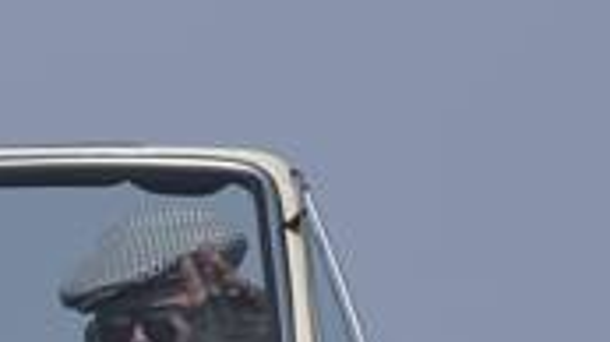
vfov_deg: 1.3
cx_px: -180
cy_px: 624
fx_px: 15241
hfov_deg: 2.3
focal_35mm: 943
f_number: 14
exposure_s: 1/400
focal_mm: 195
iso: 200
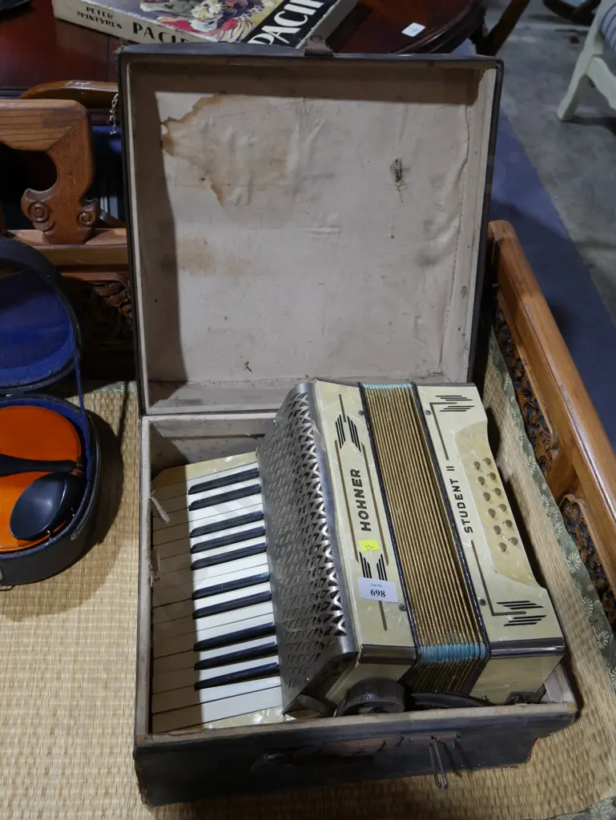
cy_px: 410
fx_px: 853
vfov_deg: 51.3
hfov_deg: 39.7
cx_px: 308
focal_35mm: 36
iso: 320
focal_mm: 18
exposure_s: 1/60
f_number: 4
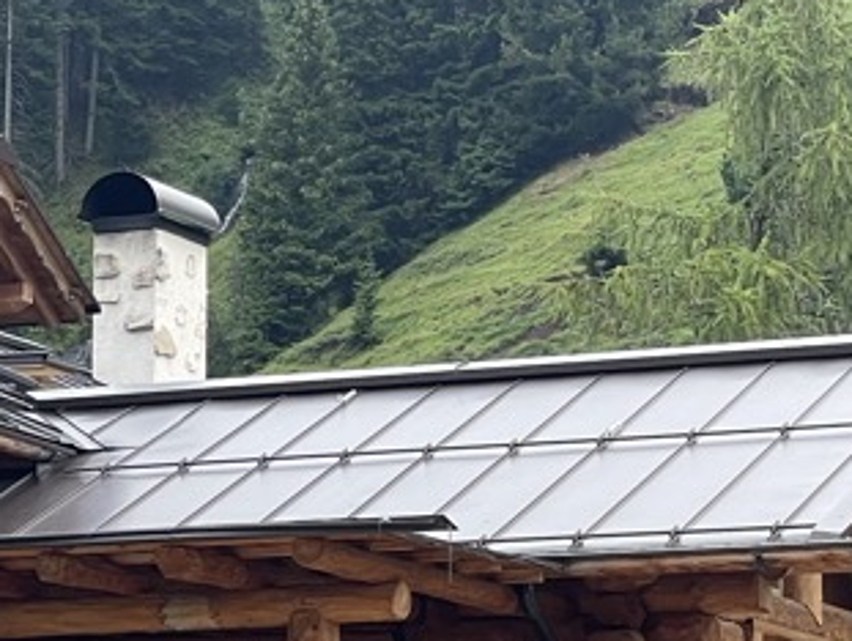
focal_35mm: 171
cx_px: -230
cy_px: 573
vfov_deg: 8.7
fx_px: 4214
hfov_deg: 11.3
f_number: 2
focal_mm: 6
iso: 25
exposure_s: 1/208
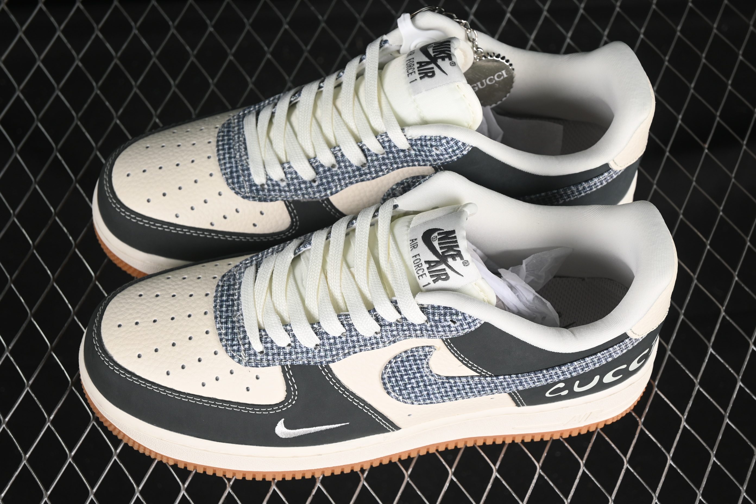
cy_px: 252
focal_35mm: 75
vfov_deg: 18.2
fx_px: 1575
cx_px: 378
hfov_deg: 27.0
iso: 160
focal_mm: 50
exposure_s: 1/60
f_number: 6.3
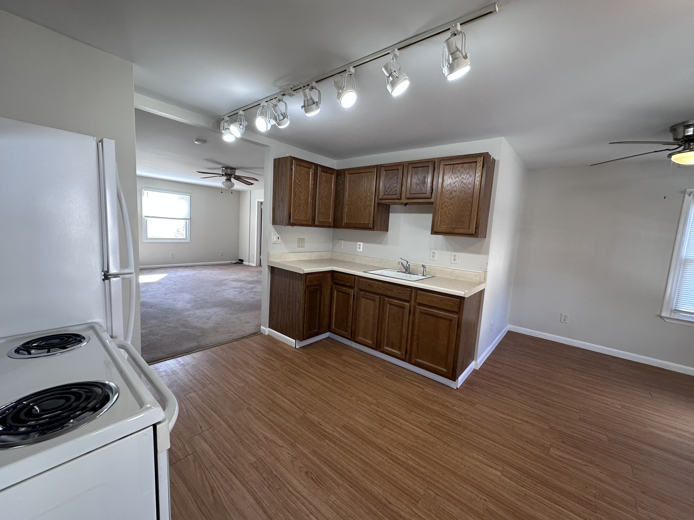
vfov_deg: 85.7
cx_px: 347
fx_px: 281
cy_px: 260
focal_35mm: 14
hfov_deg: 102.1
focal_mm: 2.22
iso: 160
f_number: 2.2
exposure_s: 1/120
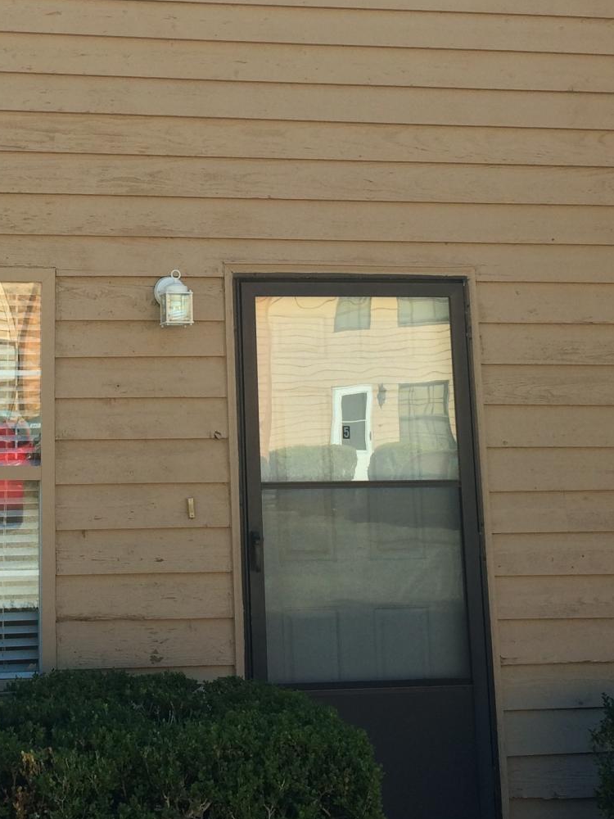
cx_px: 67
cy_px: 174
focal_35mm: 58
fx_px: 1372
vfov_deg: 32.4
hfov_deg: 24.5
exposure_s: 1/471
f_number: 2.2
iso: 32
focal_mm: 4.15
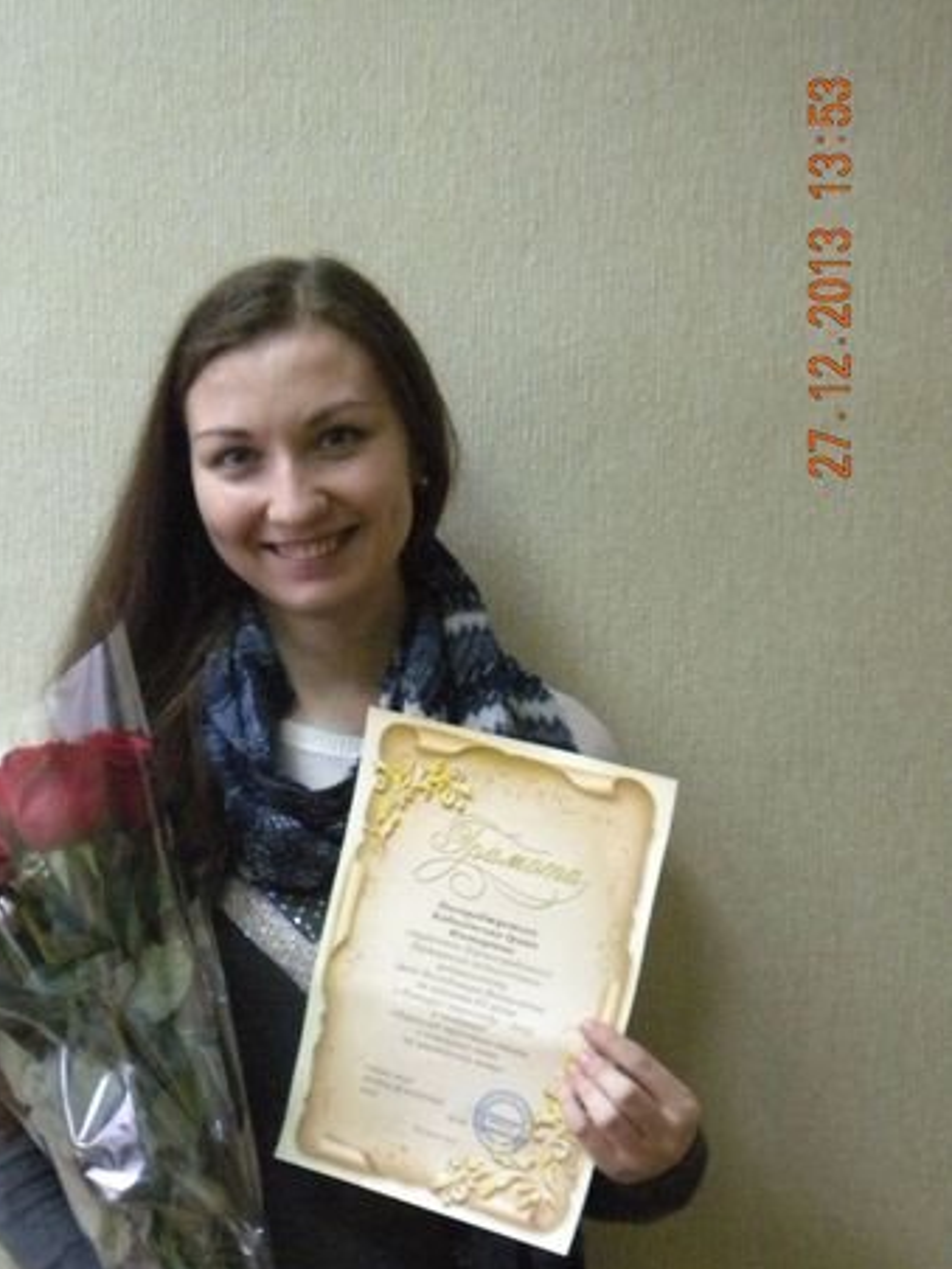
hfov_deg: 21.9
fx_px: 2457
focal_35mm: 67
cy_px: 793
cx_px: 344
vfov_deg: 28.9
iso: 800
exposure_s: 1/32.4
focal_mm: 9.3
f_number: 3.9
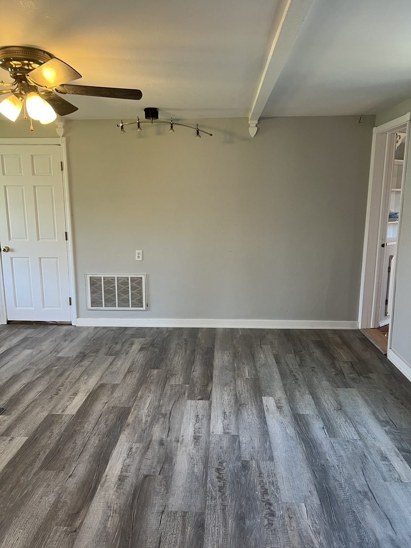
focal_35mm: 26
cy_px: 274
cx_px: 206
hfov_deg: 53.1
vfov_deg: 67.3
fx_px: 412
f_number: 1.5
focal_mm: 5.7
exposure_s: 1/60
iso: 80
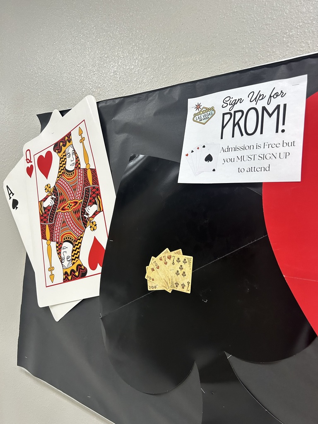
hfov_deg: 53.1
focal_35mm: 26
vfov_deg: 67.3
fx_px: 318
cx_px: 159
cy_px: 212
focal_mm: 5.7
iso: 125
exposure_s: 1/120
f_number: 1.5
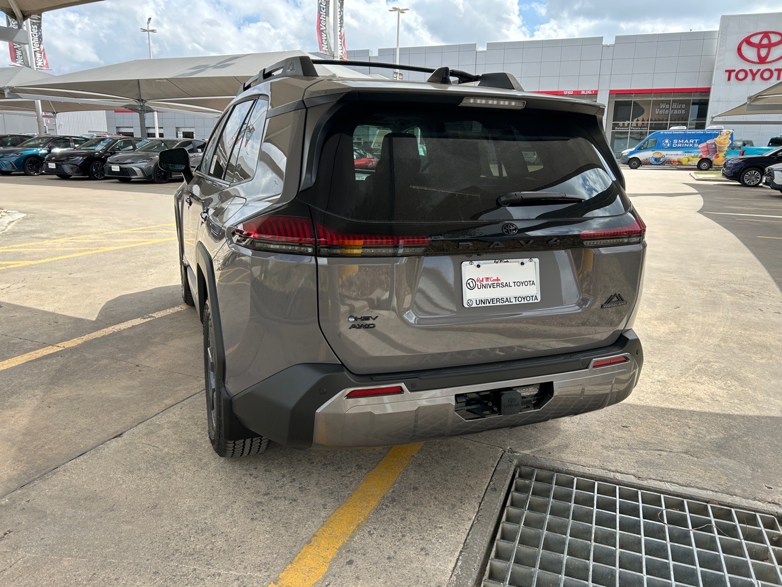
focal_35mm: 26
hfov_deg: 67.3
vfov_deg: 53.1
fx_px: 587
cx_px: 391
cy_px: 294
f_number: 1.5
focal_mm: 5.7
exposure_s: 1/1531
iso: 50
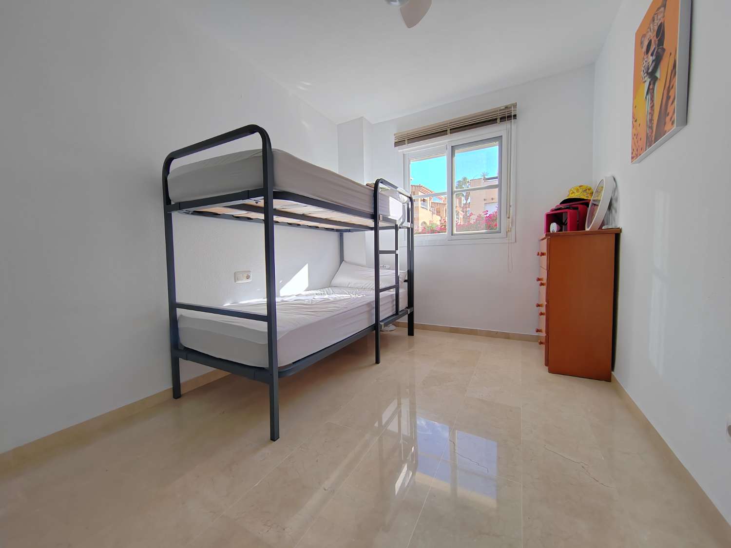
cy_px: 274
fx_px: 275
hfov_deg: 106.2
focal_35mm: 13
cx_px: 366
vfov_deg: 89.9
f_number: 2.2
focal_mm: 2.16
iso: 100
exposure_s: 1/100
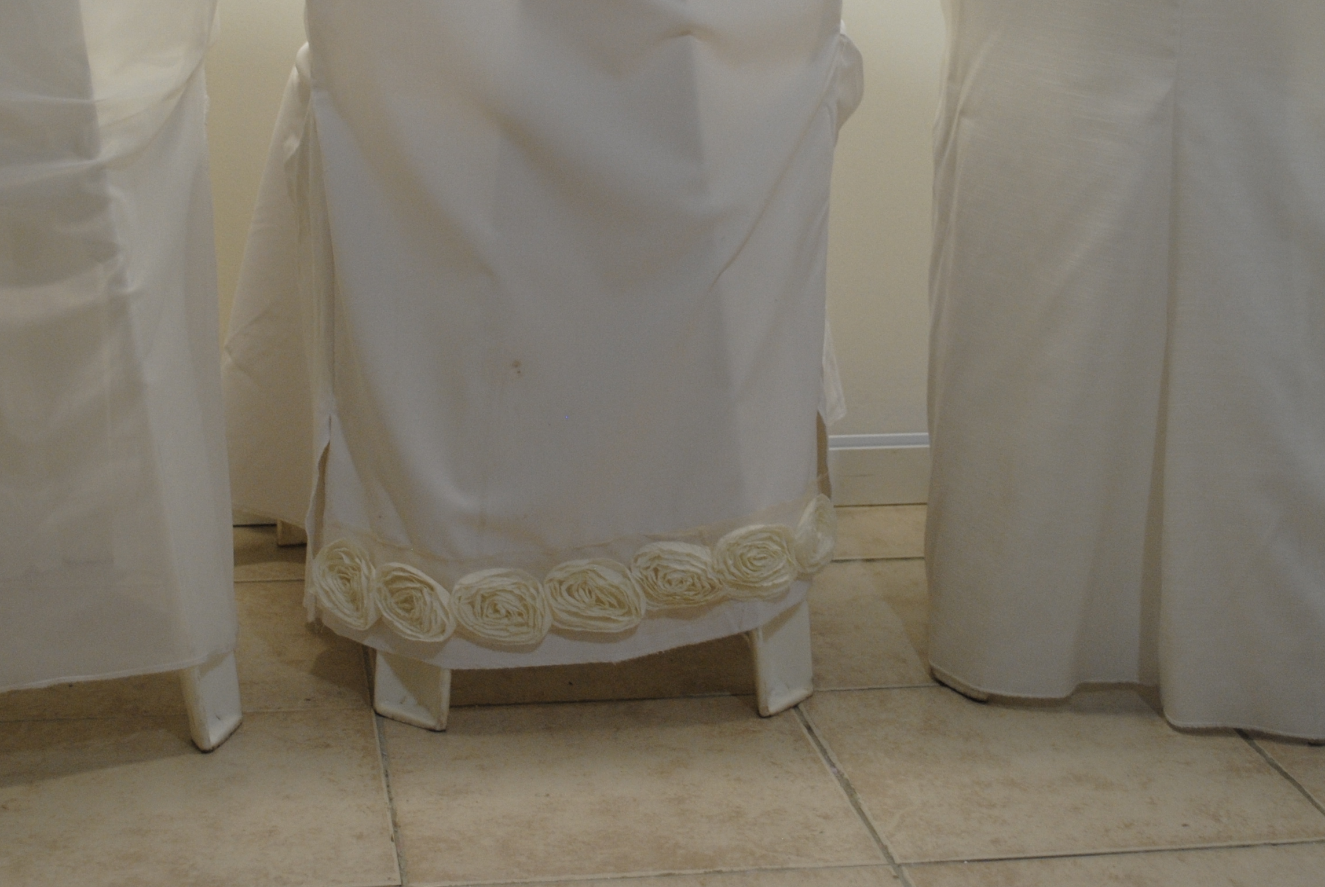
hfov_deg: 30.4
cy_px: 196
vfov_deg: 20.5
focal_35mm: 66
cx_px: 577
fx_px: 2432
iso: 400
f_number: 4.2
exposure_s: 1/40
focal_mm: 26
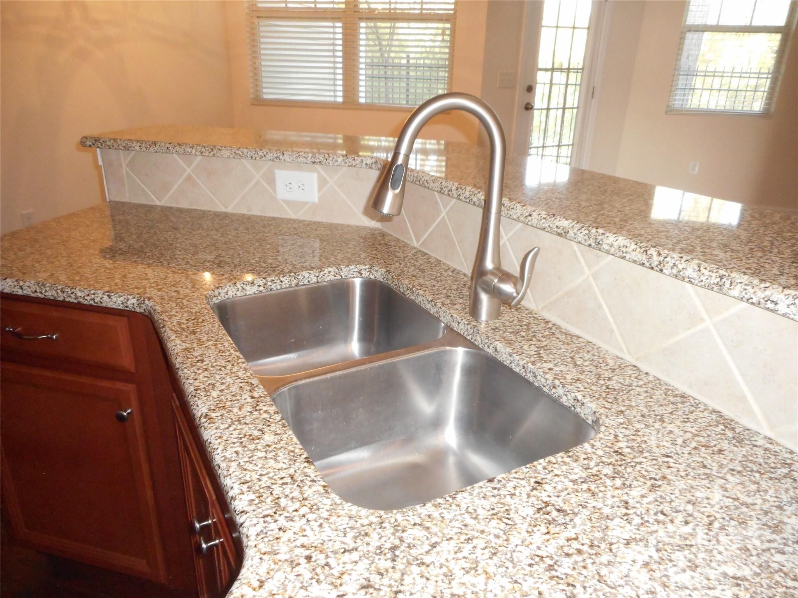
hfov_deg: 69.4
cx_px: 399
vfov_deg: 54.9
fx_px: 576
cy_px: 299
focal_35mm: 25
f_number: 3.7
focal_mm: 4.5
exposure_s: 1/25
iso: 400
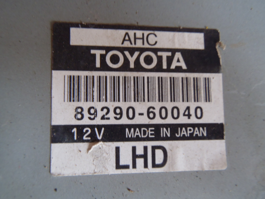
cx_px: 132
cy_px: 100
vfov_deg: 38.7
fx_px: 283
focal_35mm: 37
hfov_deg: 50.1
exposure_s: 1/8
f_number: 4.7
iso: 200
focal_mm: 6.64
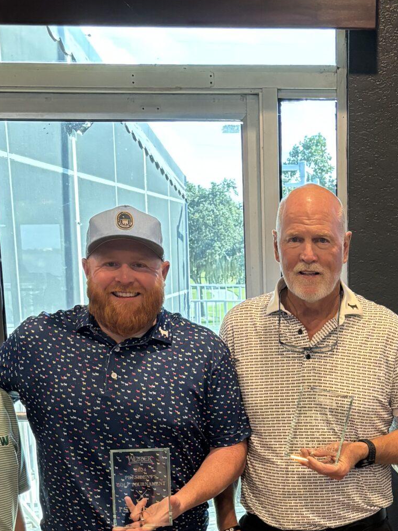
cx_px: 365
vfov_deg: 28.1
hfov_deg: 21.7
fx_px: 1012
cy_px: 498
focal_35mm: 66
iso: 400
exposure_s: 1/60
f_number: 1.6
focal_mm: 5.96
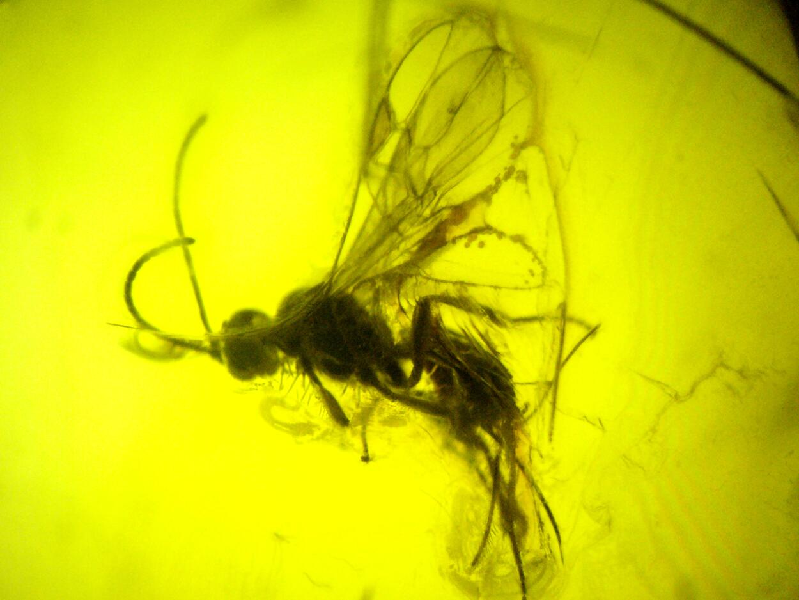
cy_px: 300
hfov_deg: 18.7
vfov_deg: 14.1
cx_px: 400
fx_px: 2424
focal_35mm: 105
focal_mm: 17.4
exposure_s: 1/640
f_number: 5
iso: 400
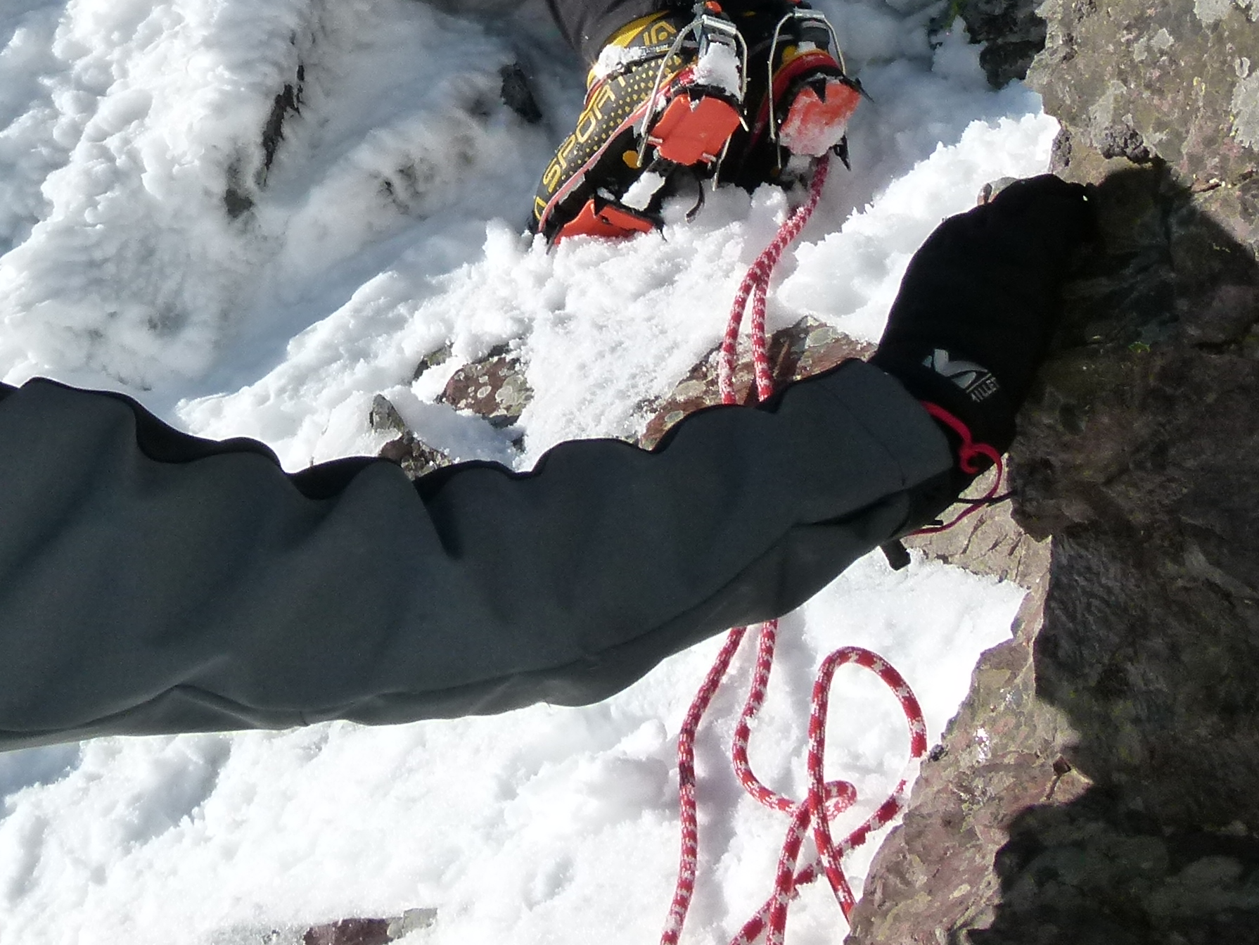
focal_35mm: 111
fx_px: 4038
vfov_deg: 13.0
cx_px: 478
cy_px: -190
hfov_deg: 17.7
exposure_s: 1/1600
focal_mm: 8.3
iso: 160
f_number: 4
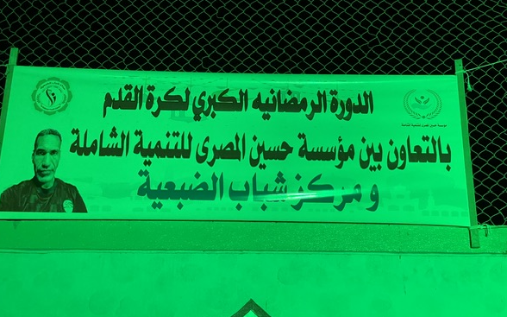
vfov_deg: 21.6
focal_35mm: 60
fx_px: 829
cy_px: 157
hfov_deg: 34.0
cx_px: 251
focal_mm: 6
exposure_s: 1/40
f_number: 2
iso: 800
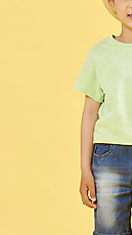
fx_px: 1590
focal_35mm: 255
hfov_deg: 4.7
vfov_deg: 8.5
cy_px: 94
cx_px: 124
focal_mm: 140
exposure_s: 1/125
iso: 125
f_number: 8
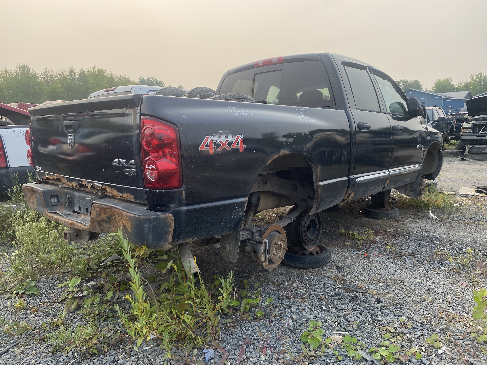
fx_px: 366
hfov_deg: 67.3
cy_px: 182
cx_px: 244
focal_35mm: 26
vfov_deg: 53.1
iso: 32
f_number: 1.8
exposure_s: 1/1464
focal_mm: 4.25
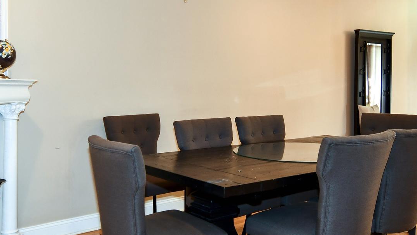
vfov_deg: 32.8
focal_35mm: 36
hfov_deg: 55.2
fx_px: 398
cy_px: 107
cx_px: 186
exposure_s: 1/60
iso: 500
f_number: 4
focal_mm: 12
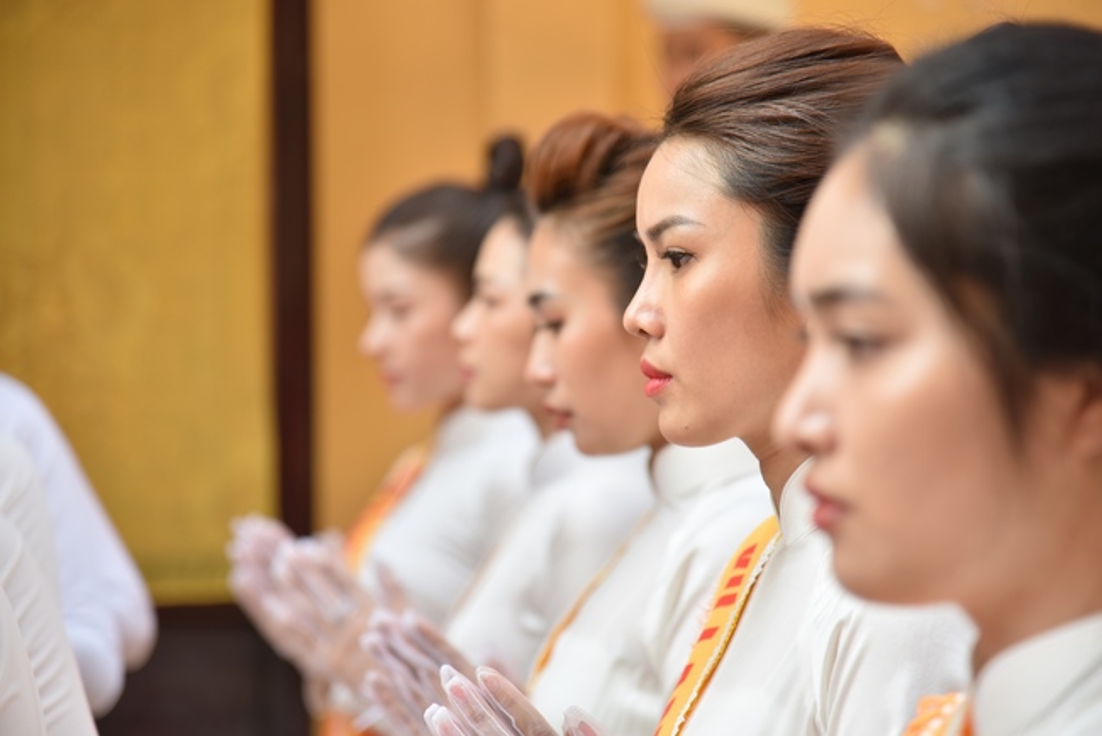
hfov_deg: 17.1
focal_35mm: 120
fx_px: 3675
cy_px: 368
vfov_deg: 11.4
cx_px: 551
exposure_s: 1/80
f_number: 4
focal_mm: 120
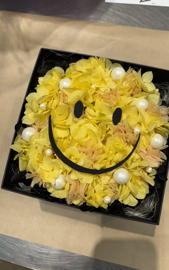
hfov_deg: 44.5
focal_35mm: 28
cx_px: 92
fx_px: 206
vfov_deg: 66.5
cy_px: 134
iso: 40
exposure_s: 1/100
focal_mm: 5.96
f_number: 1.6
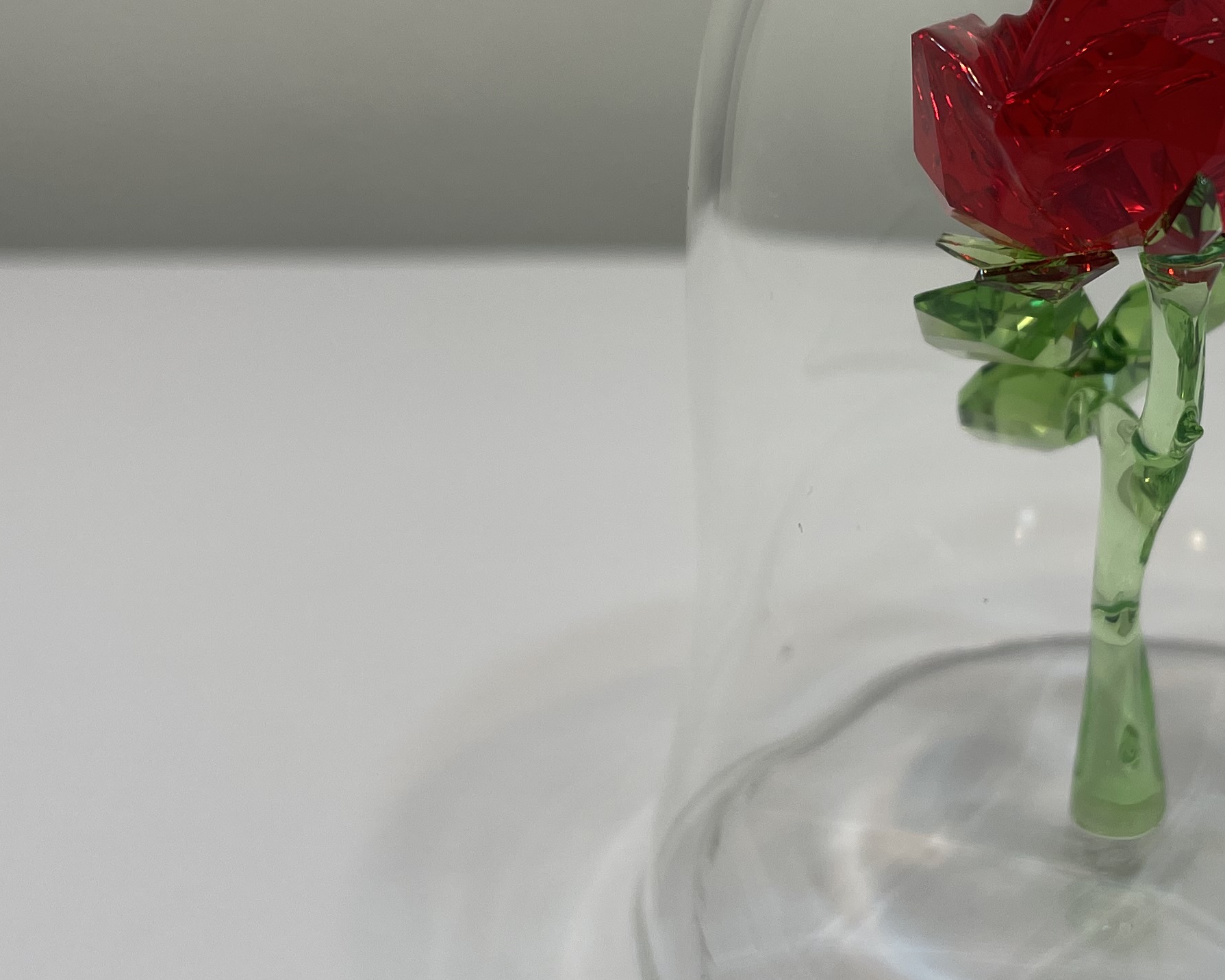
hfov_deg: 33.2
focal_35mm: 55
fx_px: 1994
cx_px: 976
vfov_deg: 27.4
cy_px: 311
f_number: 1.6
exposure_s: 1/412
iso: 32
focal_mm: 5.1
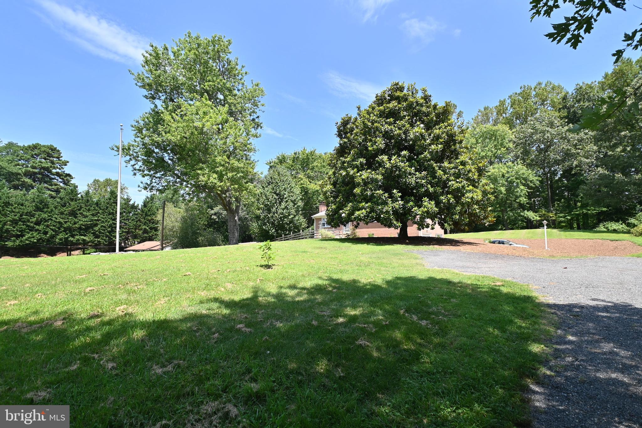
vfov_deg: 77.3
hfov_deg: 100.4
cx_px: 321
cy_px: 214
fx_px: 267
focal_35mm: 15
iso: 100
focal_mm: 10
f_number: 7.1
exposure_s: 1/250
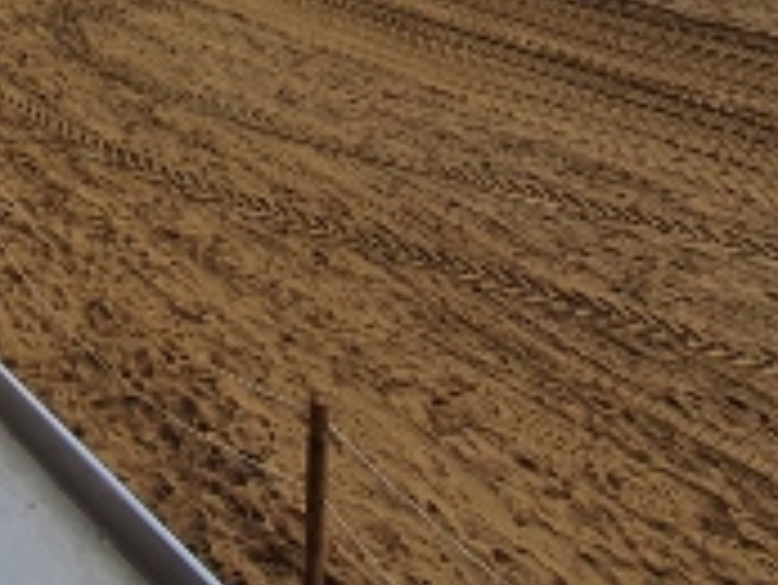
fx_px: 1012
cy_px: -266
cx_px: -27
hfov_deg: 37.0
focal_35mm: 45
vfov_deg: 25.3
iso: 50
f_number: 2.2
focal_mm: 1.8
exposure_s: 1/1292
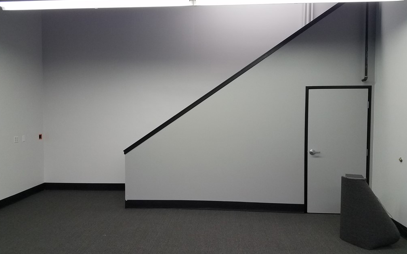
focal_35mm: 28
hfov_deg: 66.5
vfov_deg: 44.5
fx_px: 311
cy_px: 125
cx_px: 201
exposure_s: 1/60
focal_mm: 4.2
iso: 125
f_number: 1.7
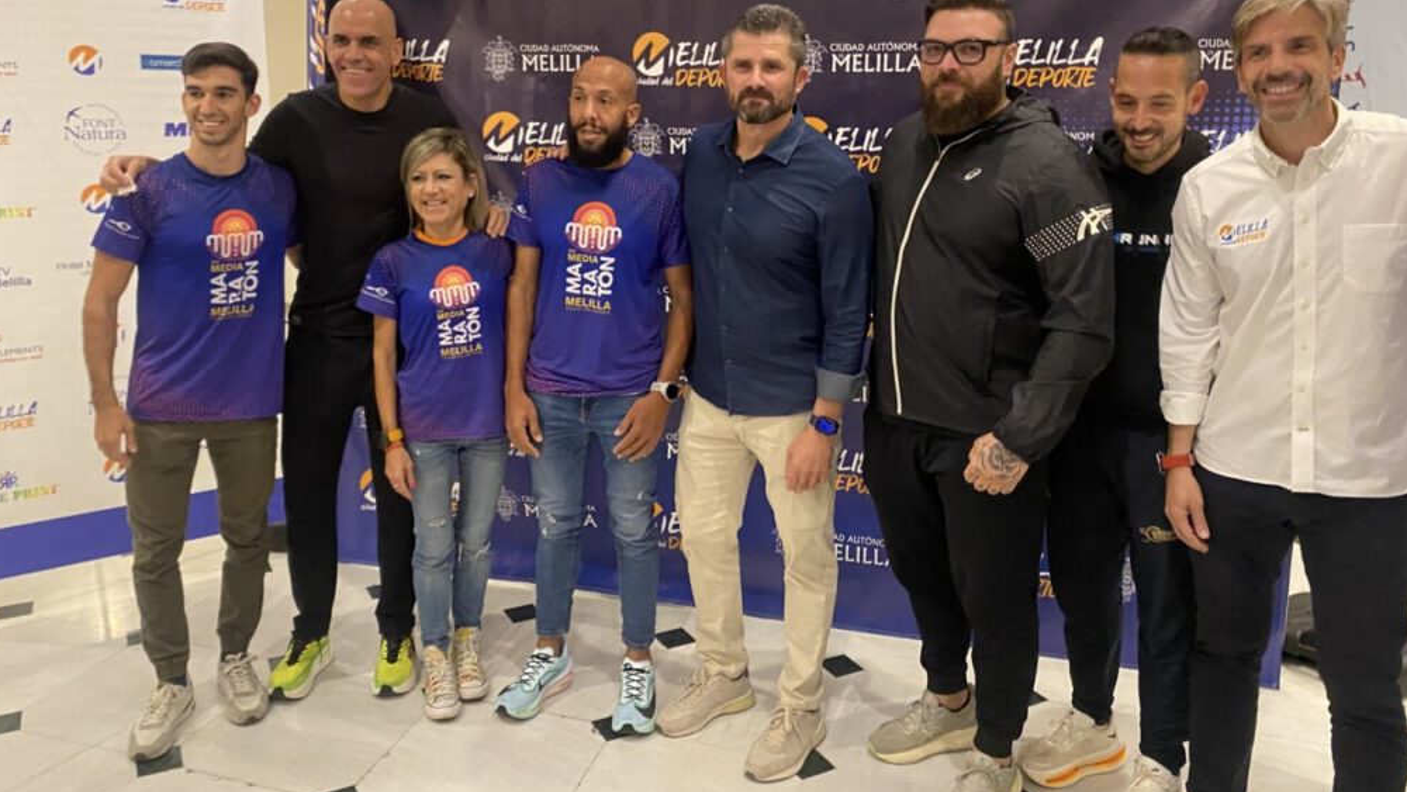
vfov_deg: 39.8
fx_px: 1082
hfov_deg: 66.0
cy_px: 269
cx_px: 691
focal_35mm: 29
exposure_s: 1/33
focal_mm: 4.25
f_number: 1.8
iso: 500
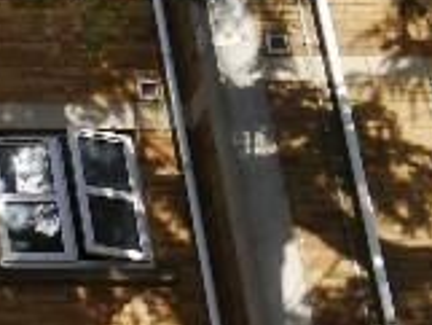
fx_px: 2385
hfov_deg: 9.3
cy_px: 261
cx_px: -601
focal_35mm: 191
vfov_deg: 7.8
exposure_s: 1/400
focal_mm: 15
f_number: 6.3
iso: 160
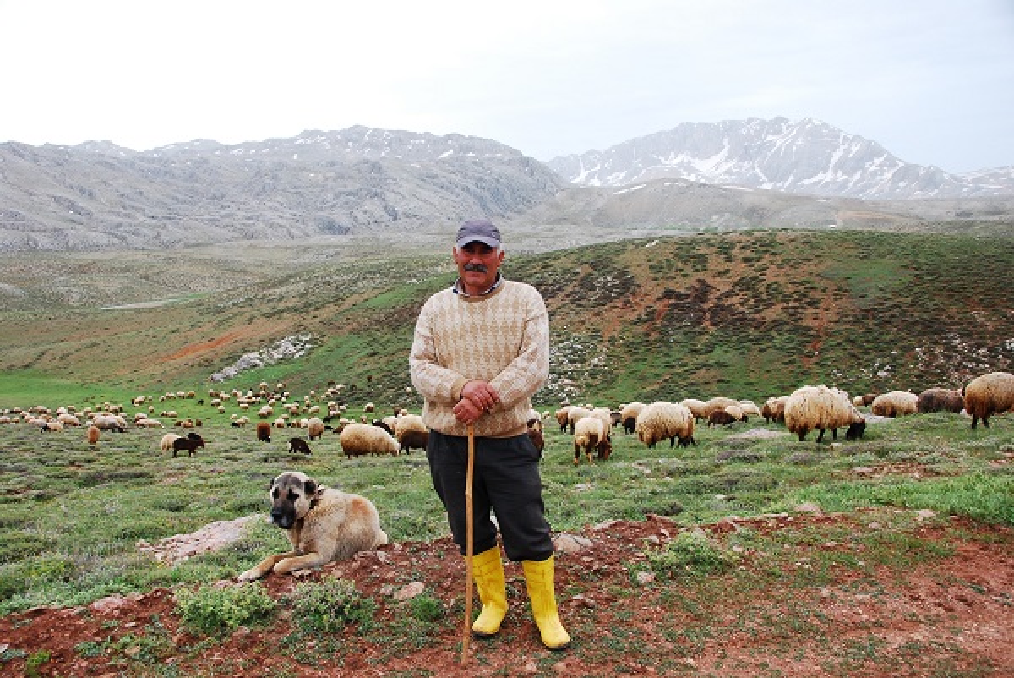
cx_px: 507
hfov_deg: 57.2
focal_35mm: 33
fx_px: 930
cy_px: 339
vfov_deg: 40.0
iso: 200
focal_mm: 22
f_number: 6.3
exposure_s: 1/160
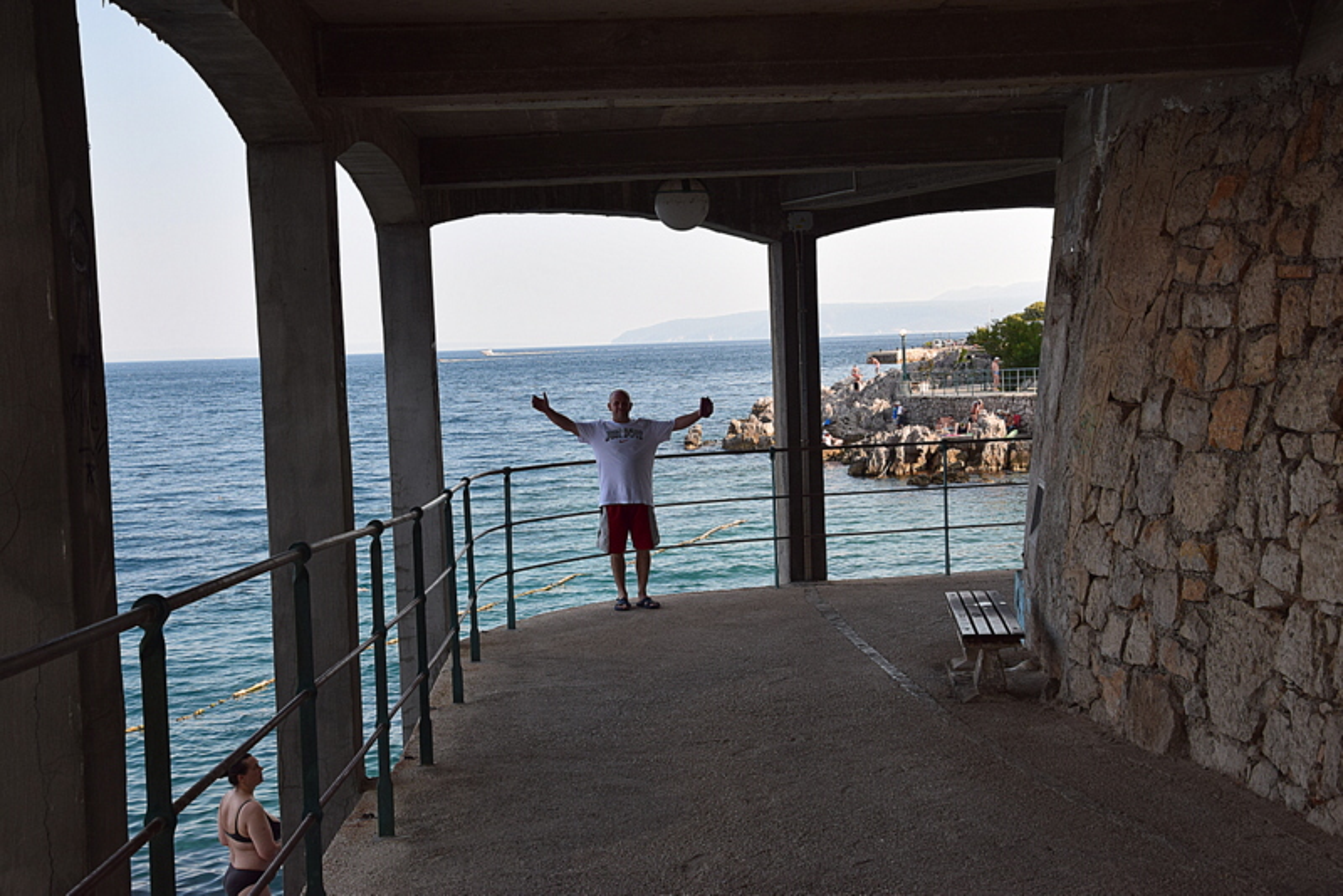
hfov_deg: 41.1
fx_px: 1791
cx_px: 672
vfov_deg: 28.1
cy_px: 448
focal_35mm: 48
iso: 400
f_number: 9
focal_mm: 32
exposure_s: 1/100
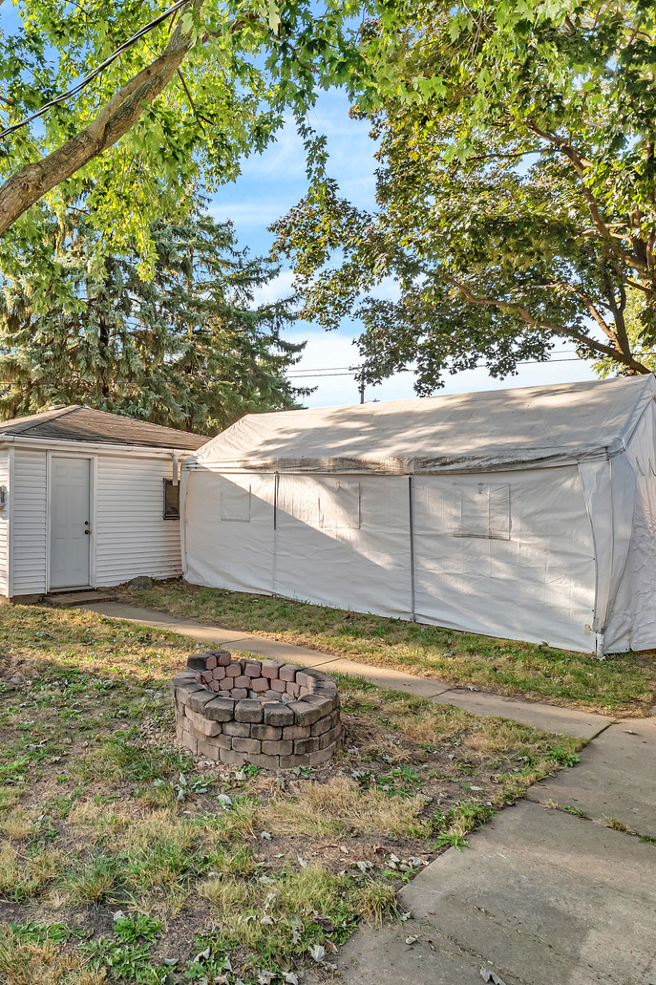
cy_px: 501
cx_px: 178
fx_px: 601
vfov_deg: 78.6
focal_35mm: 22
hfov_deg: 54.9
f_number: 8
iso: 500
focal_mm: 14
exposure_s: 1/200
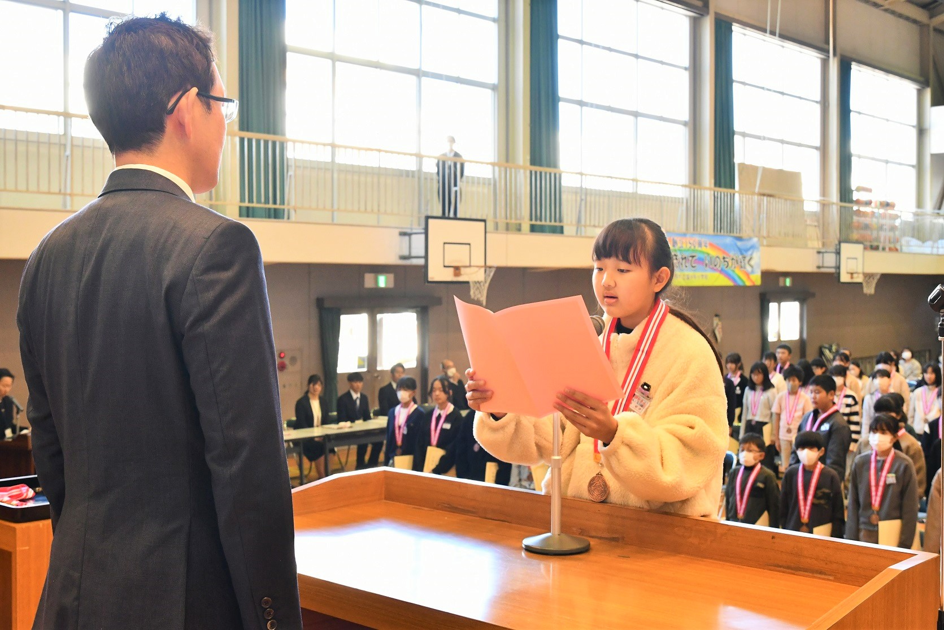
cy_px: 315
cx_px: 472
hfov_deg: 43.6
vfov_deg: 29.9
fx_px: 1180
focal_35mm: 45
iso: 2000
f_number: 6.3
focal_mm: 30
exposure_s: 1/125
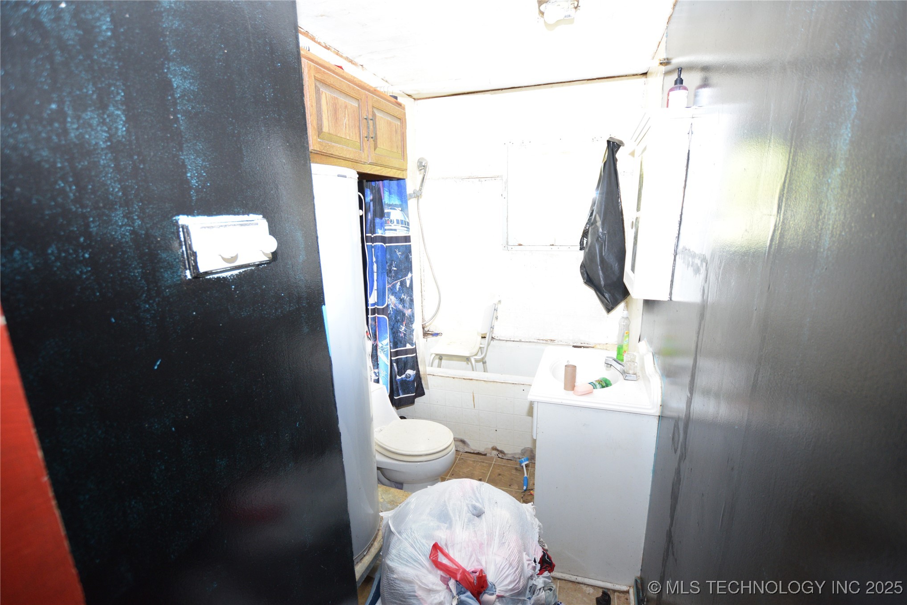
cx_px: 454
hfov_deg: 100.4
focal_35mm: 15
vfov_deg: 77.3
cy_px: 302
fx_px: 378
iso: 1100
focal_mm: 10
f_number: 3.5
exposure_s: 1/60
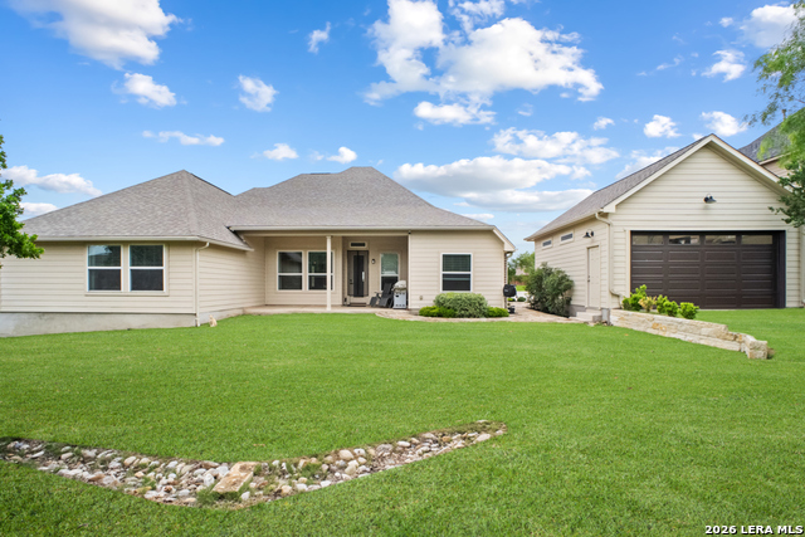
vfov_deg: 72.1
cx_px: 402
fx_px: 369
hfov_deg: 95.0
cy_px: 268
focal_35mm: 16
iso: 800
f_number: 8
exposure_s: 1/800
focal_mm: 11
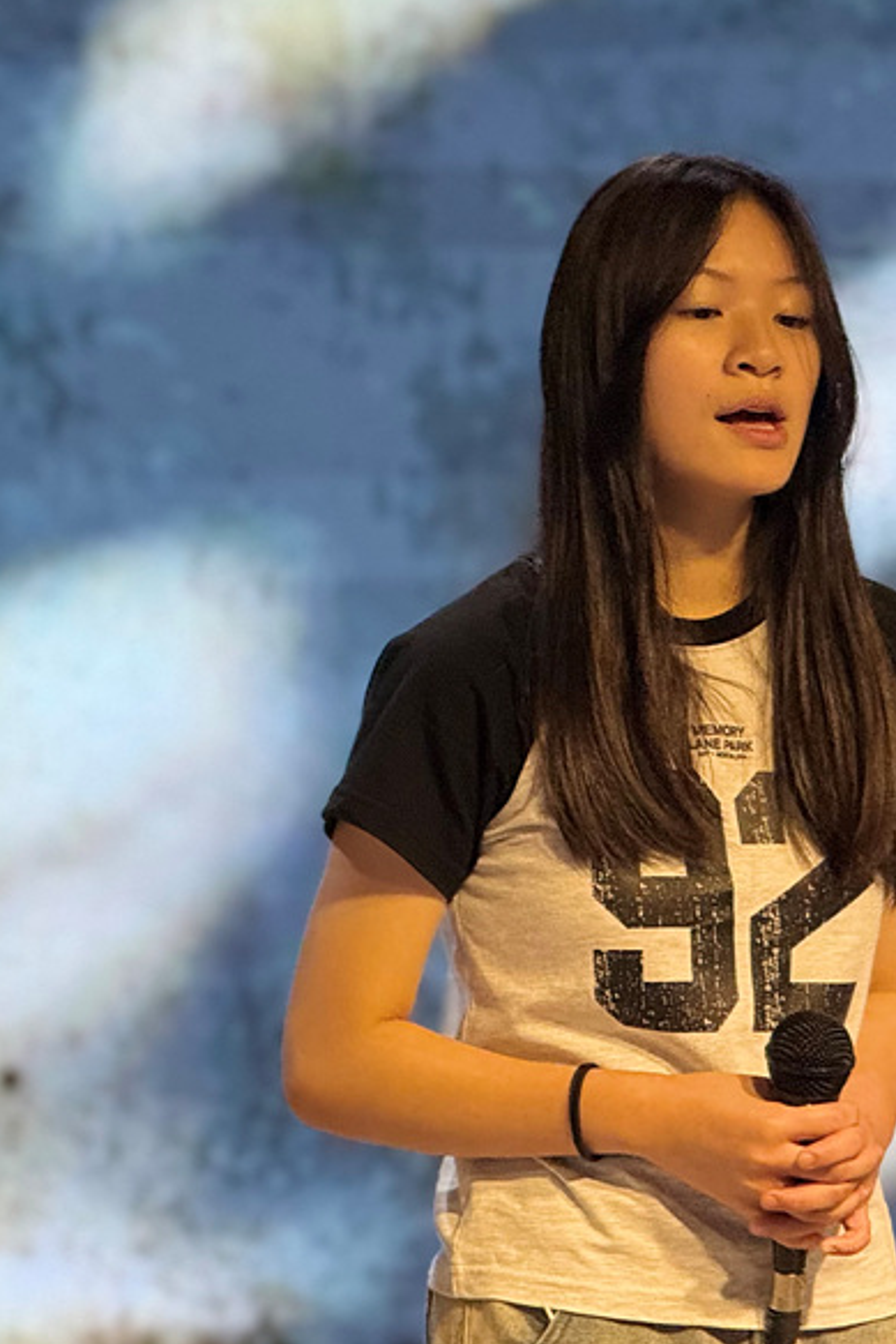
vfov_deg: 9.6
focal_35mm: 214
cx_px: -182
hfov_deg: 6.4
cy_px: 560
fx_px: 7984
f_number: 2.8
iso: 320
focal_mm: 15.66
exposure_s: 1/120
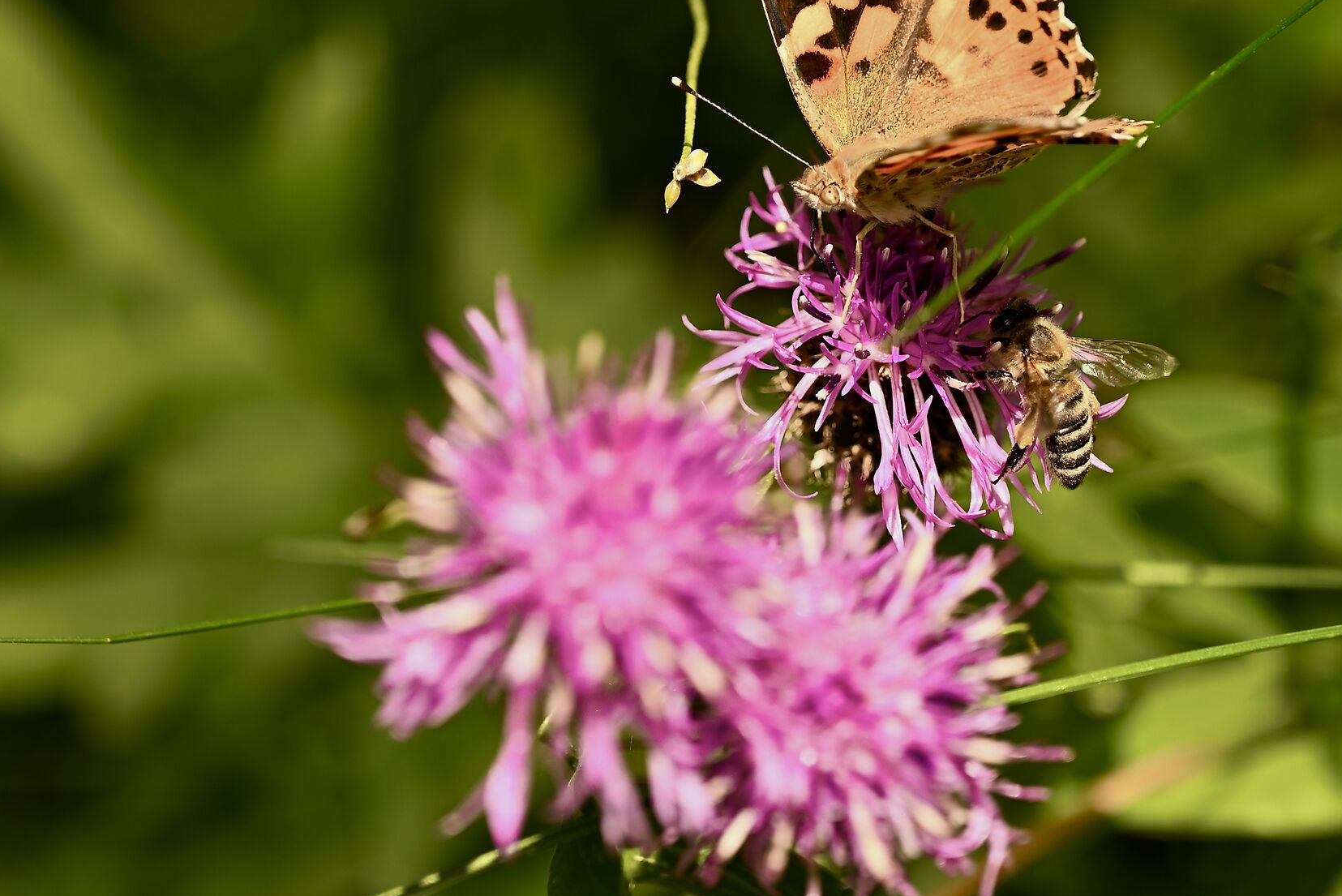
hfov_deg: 11.8
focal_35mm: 174
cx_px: 595
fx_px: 6489
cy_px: 284
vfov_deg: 7.9
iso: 100
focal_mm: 120
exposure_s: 1/640
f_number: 4
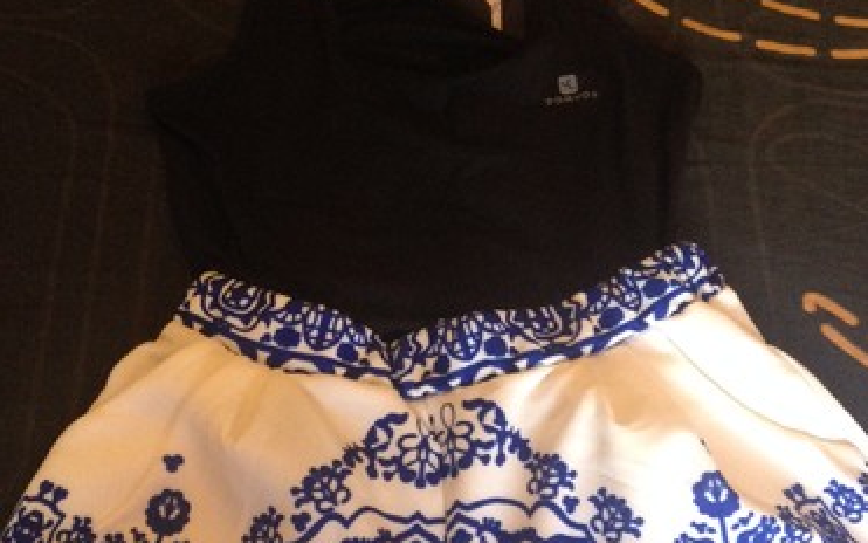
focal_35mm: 50
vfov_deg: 25.8
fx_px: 1183
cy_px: 344
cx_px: 436
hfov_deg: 40.3
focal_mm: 4.28
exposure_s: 1/20
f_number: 2.4
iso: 400
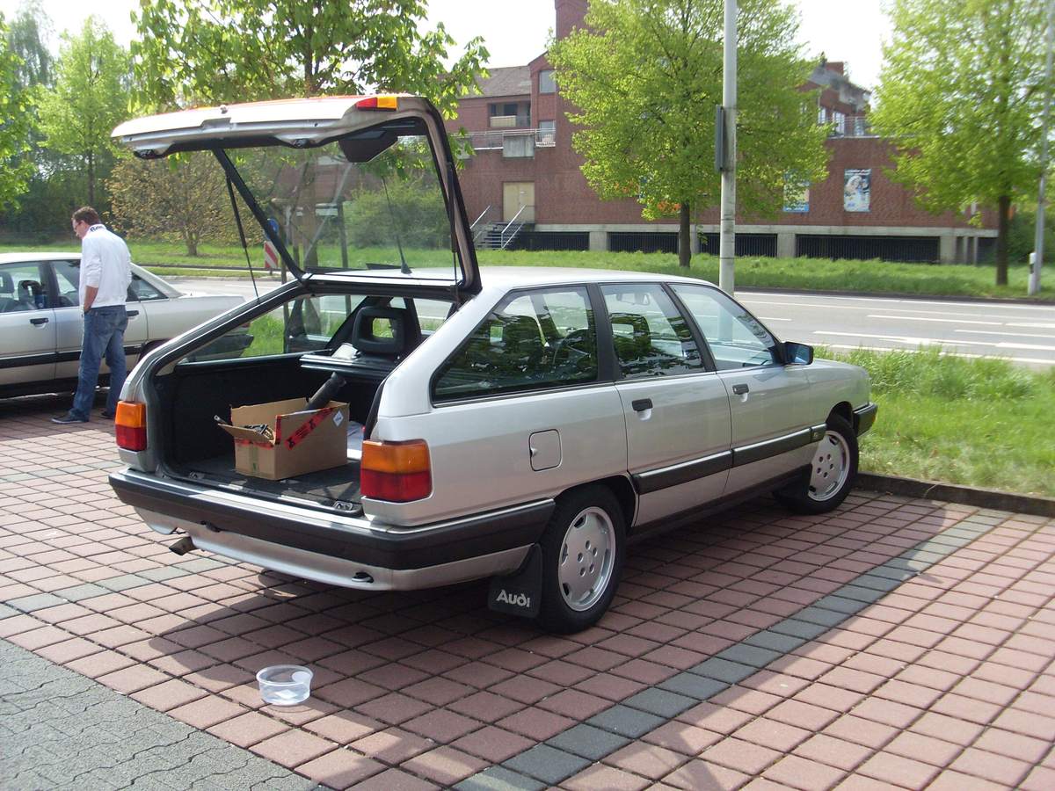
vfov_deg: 37.7
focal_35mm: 38
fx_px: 1158
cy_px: 396
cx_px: 528
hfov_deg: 49.0
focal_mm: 6.3
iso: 80
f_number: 7.7
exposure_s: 1/180
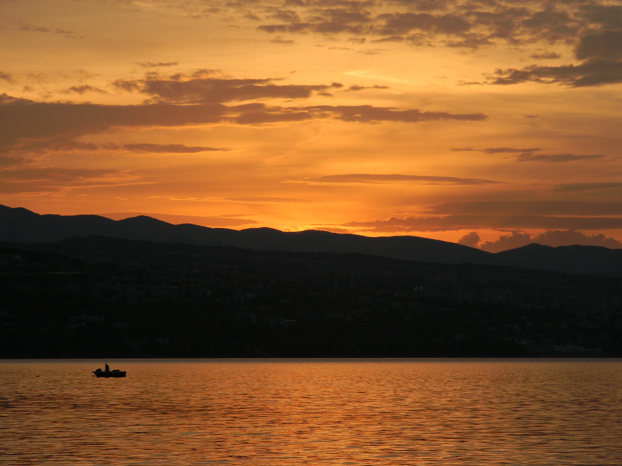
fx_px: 2659
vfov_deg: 10.0
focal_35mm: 148
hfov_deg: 13.3
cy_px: 233
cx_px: 311
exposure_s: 1/349
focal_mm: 26.8
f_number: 5
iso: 80
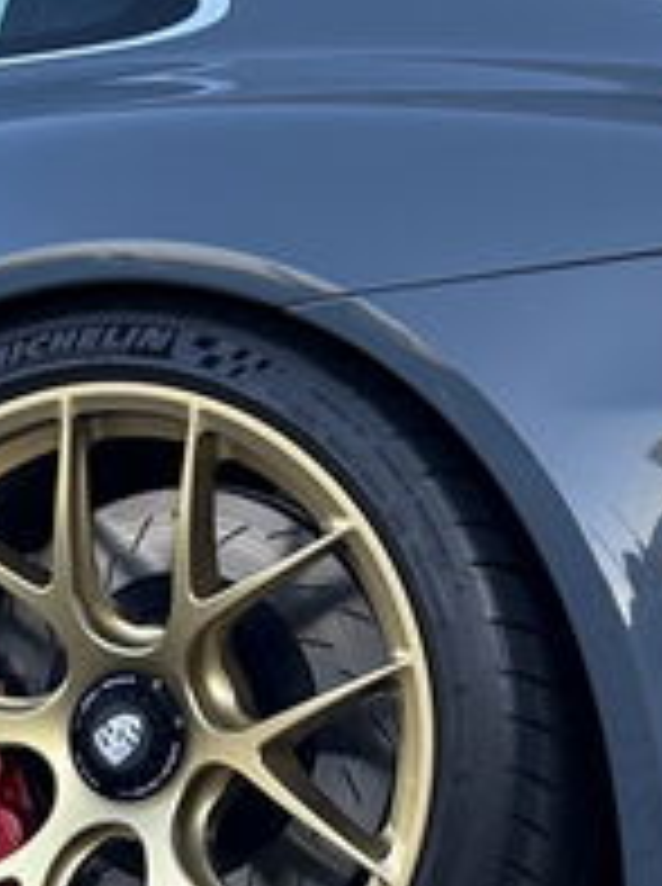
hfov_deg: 11.8
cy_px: -157
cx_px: 513
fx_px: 3198
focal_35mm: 125
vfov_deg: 15.3
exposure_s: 1/291
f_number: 1.78
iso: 80
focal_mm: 6.86
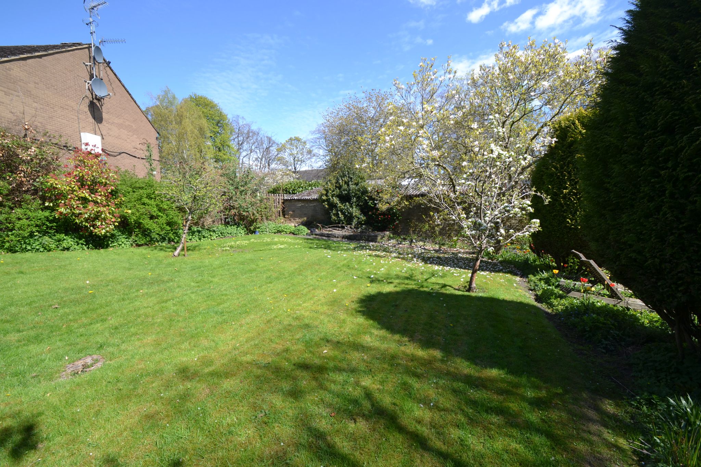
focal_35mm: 15
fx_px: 292
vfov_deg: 77.3
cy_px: 234
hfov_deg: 100.4
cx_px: 350
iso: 100
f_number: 6.3
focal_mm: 10
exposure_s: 1/160
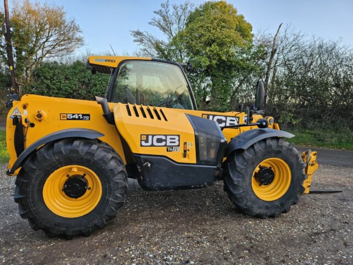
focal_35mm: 23
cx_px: 176
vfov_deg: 58.9
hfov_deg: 73.9
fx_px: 235
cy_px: 132
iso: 40
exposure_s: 1/100
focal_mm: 5.4
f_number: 1.8
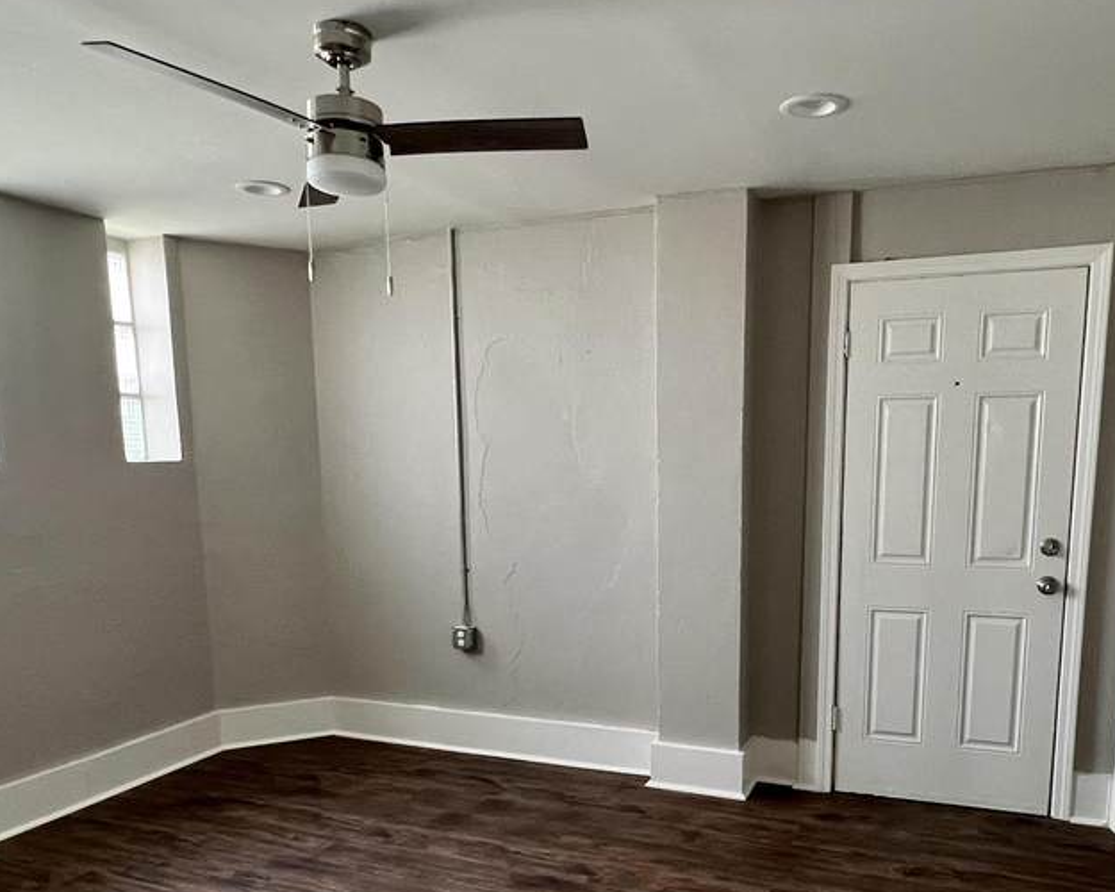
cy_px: 605
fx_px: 858
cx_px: 621
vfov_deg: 53.7
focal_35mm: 26
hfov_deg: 65.8
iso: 400
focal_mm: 1.57
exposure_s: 1/60
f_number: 1.8
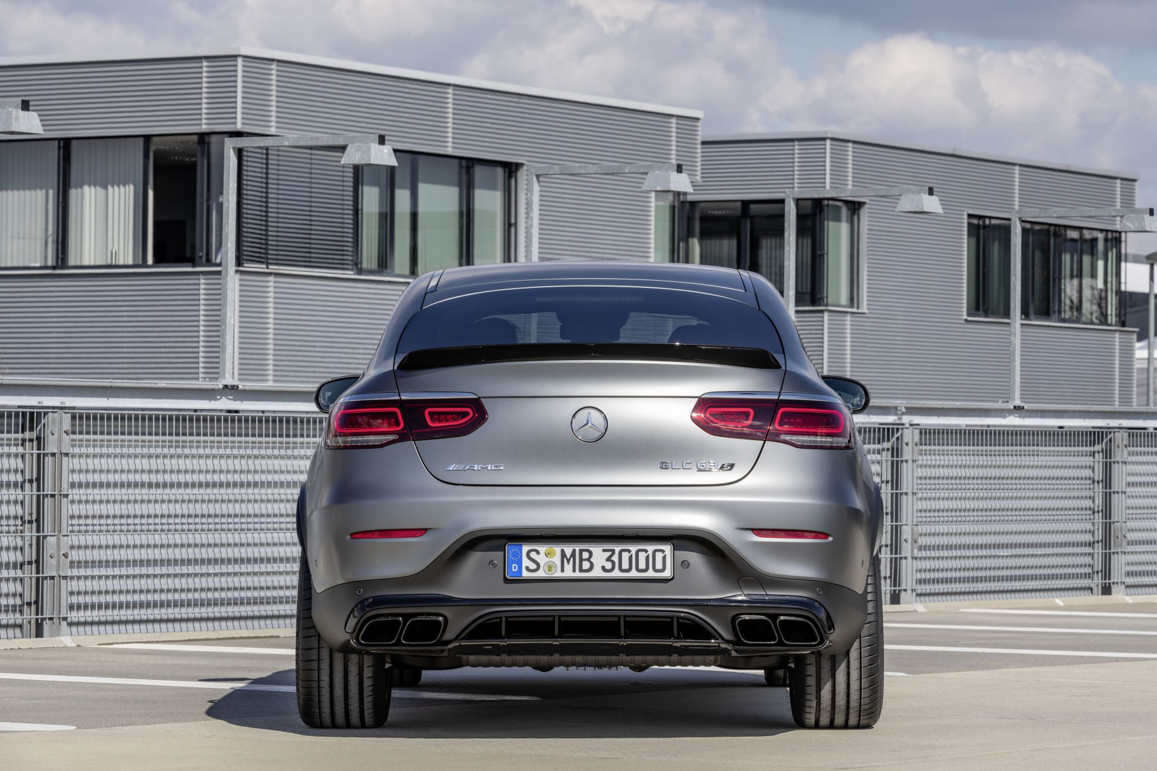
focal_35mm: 135
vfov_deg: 10.2
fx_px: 4338
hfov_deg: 15.2
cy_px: 386
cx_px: 578
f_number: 11
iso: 100
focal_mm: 135
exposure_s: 1/250
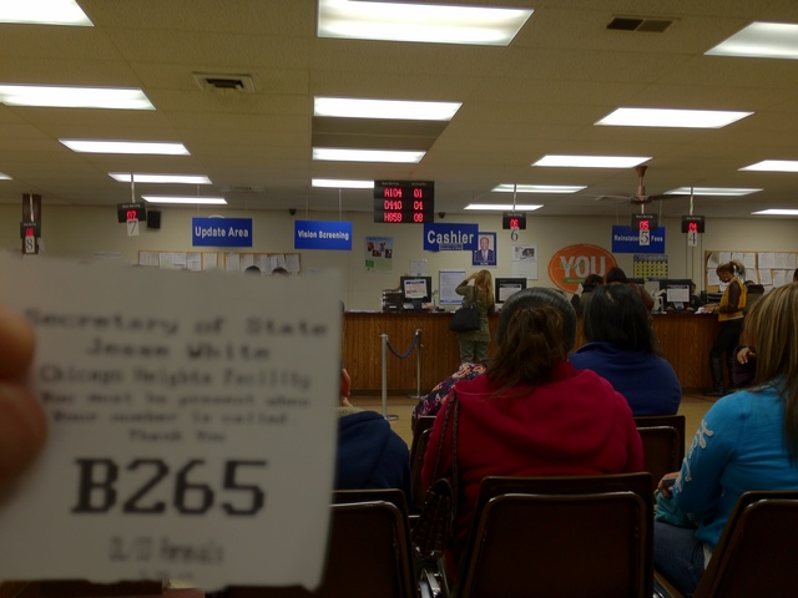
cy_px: 299
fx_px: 807
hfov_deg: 52.6
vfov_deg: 40.7
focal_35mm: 35
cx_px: 399
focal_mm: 4.28
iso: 64
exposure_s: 1/20
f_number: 2.4
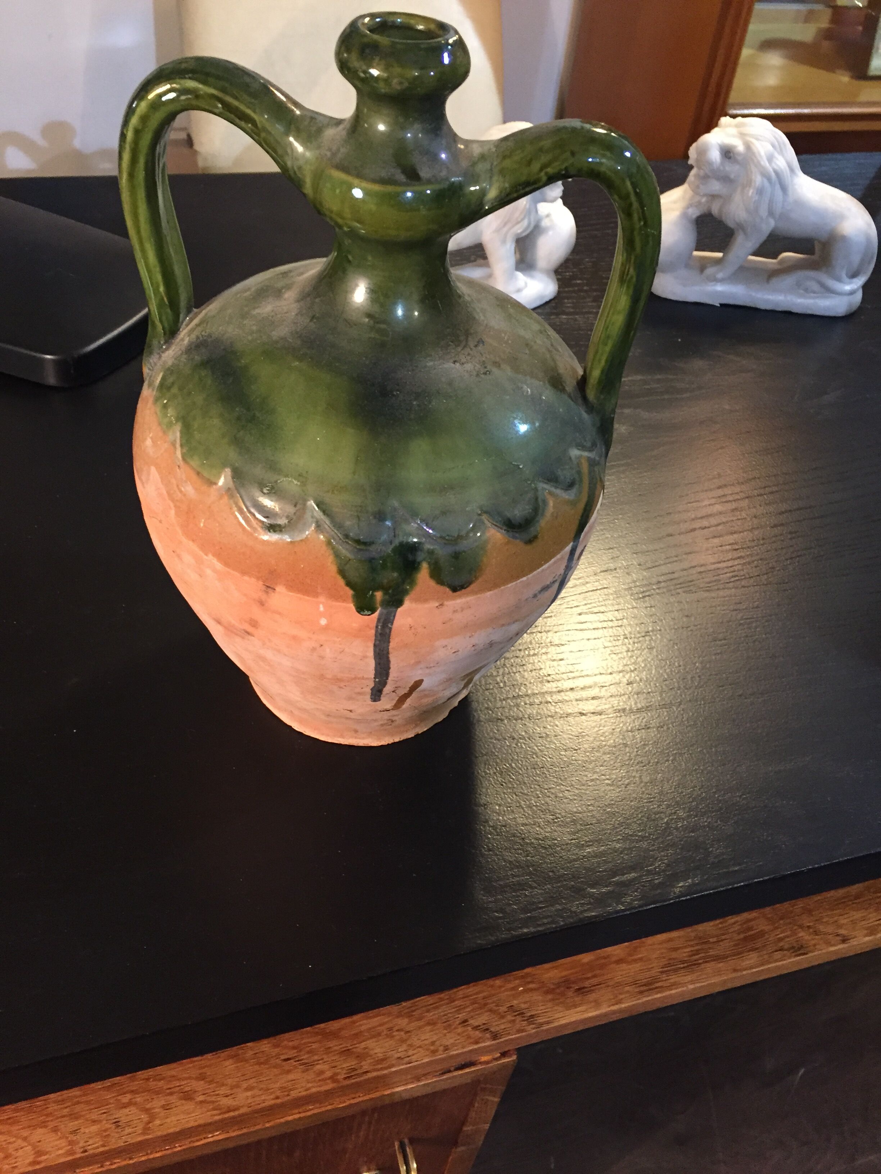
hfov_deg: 48.2
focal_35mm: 29
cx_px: 440
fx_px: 984
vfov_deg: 61.7
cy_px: 587
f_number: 2.2
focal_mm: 4.15
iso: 250
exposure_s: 1/33
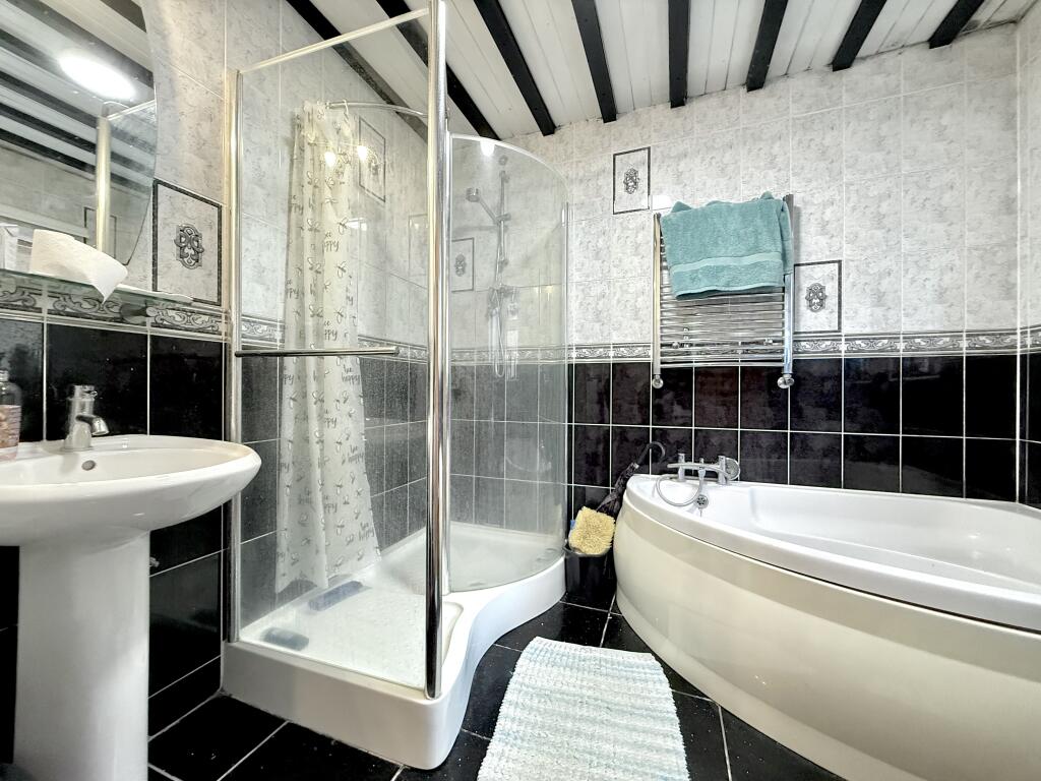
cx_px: 520
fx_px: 421
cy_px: 390
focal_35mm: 14
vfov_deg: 85.7
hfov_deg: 102.1
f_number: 2.2
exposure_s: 1/50
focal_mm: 2.22
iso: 640
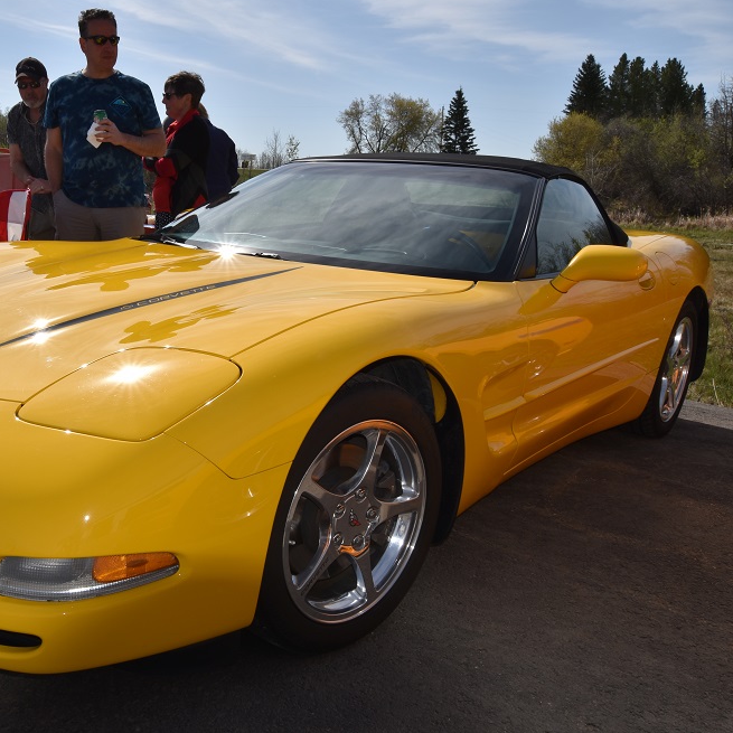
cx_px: 219
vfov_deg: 47.2
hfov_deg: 46.2
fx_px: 838
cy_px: 365
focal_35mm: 35
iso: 100
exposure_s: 1/200
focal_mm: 18
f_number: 14
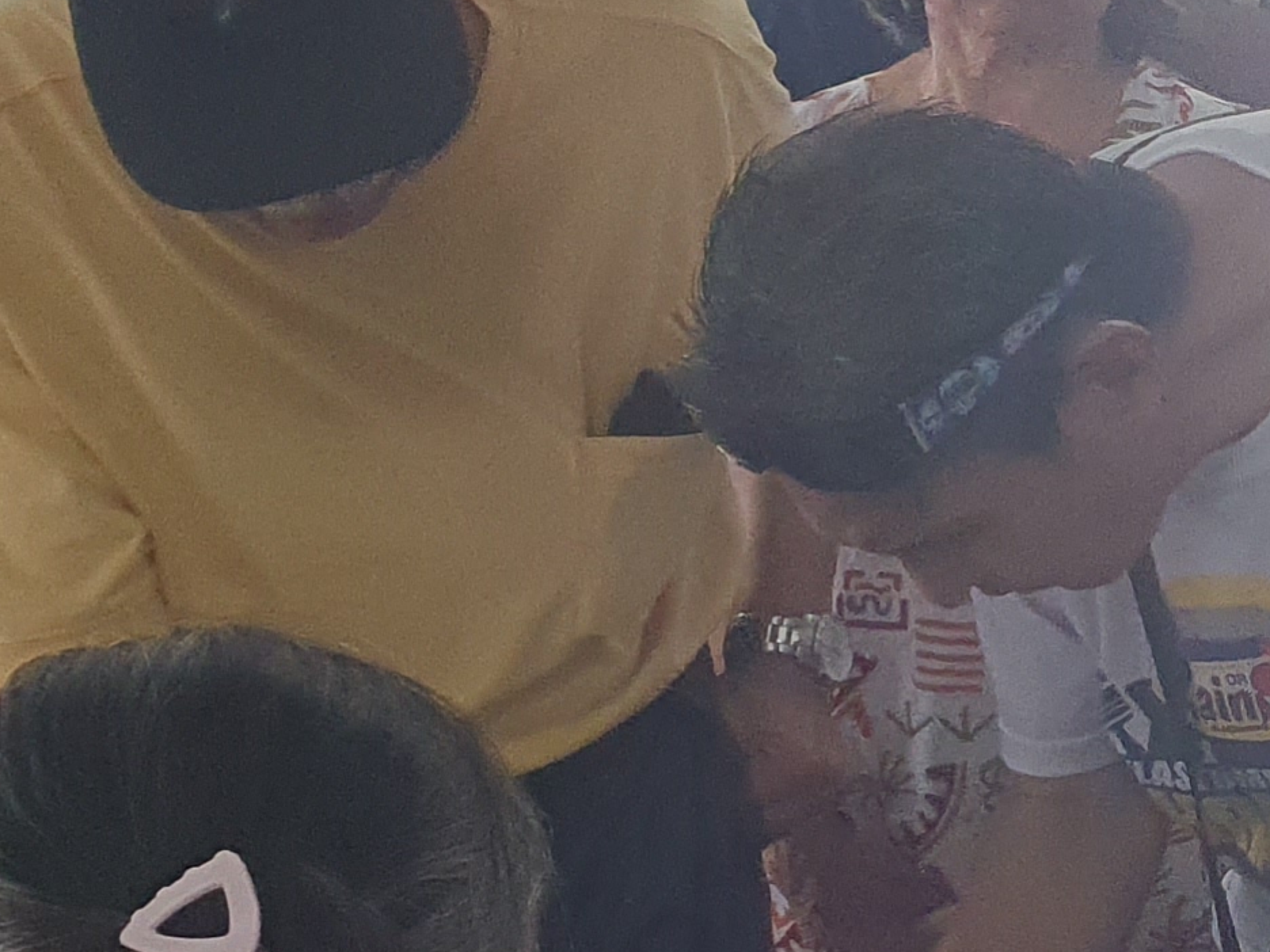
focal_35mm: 112
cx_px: 1606
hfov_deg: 16.7
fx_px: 4109
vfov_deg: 13.2
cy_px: 547
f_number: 1.5
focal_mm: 4.32
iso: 125
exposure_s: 1/120
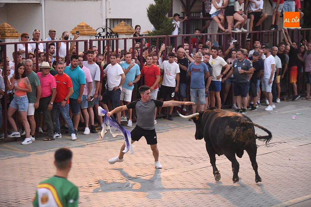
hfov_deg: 16.4
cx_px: 156
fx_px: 1080
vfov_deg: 11.0
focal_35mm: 125
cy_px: 104
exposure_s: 1/320
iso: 6400
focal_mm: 125
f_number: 2.8
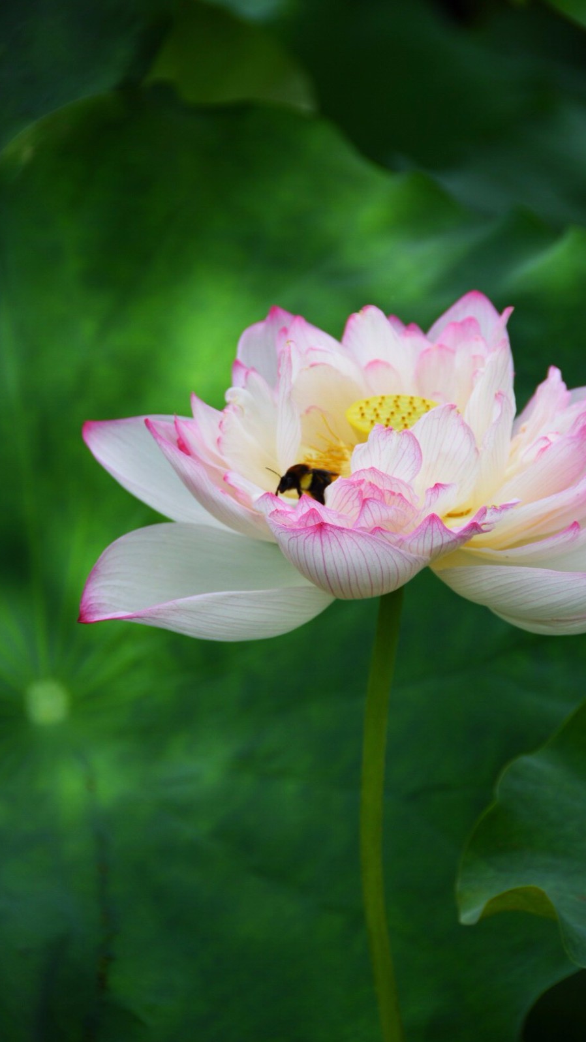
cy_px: 521
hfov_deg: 5.7
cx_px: 332
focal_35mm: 213
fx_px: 5872
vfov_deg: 10.1
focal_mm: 135
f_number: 5.6
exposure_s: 1/250
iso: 110
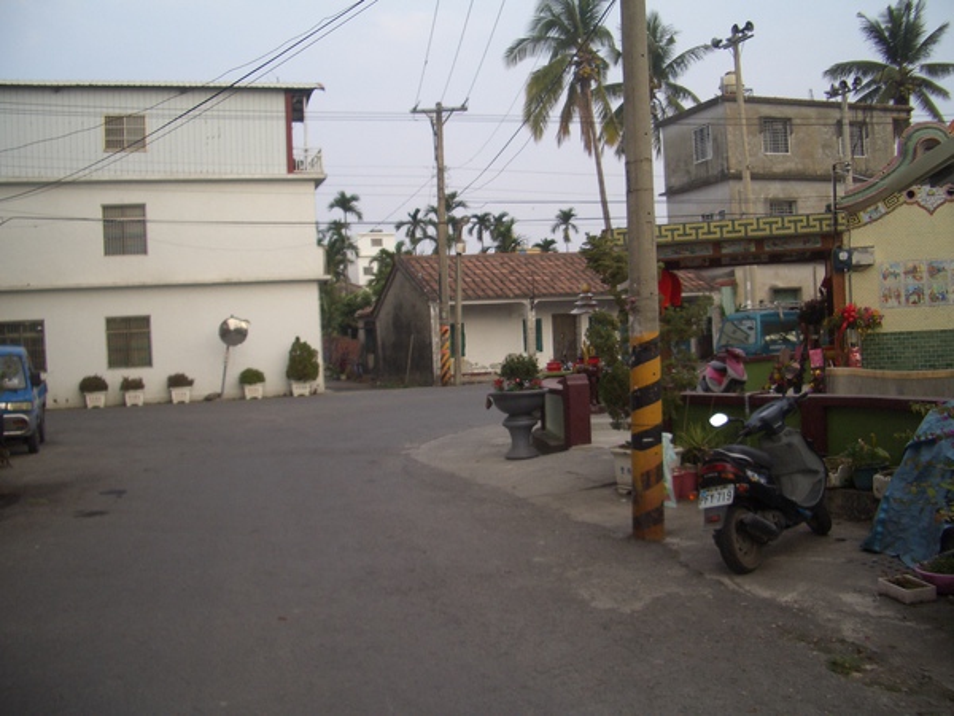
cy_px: 358
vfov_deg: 40.7
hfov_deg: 52.6
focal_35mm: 35
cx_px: 477
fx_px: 965
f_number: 2.6
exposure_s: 1/320
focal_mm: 5.8
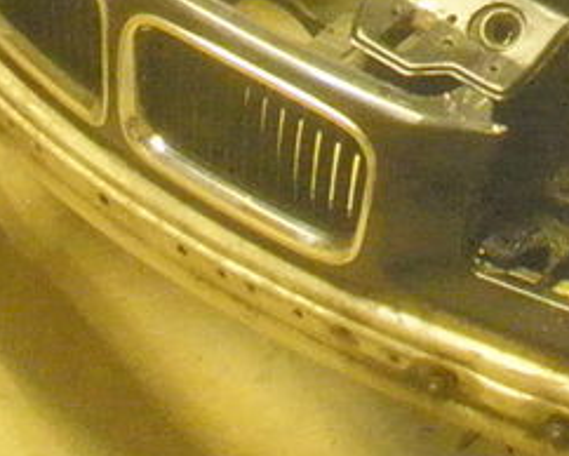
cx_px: 466
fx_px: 1652
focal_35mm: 98
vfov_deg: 15.2
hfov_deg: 19.3
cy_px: -82
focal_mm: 6.7
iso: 3200
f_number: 3.5
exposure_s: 1/40
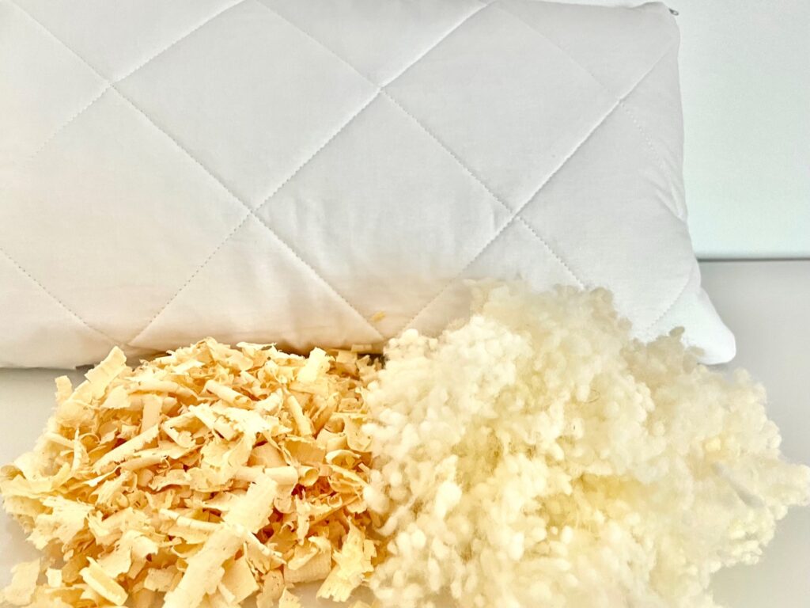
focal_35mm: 26
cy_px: 304
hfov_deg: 67.3
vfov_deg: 53.1
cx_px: 405
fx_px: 608
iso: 160
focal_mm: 5.7
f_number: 1.5
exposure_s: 1/60
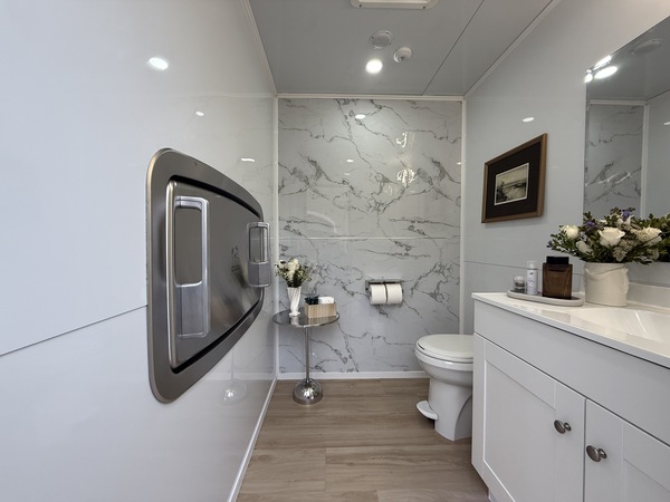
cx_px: 335
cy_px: 251
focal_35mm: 14
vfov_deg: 85.7
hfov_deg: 102.1
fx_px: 271
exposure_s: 1/99
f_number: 2.2
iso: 160
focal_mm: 2.22
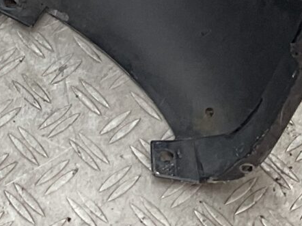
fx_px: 1465
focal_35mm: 168
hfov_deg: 11.3
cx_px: -138
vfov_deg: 8.0
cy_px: -351
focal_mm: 3
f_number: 1.8
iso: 32
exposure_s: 1/100
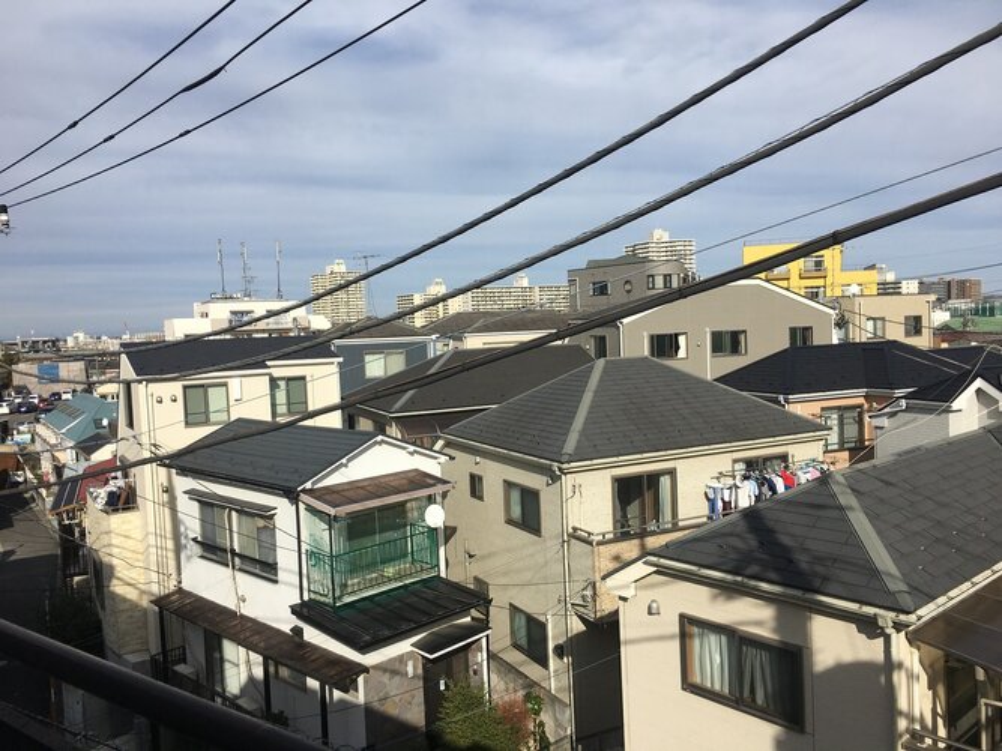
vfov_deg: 48.2
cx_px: 501
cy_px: 376
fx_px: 839
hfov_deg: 61.7
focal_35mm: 29
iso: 25
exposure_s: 1/2331
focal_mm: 4.15
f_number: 2.2
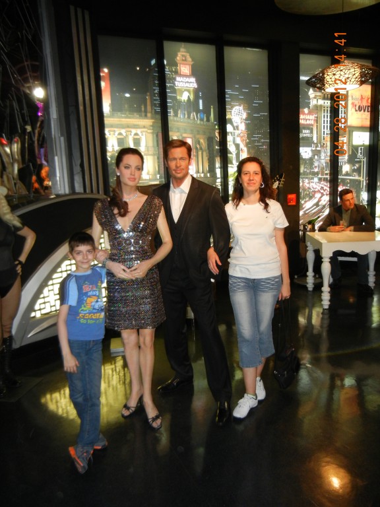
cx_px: 190
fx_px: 439
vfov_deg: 60.0
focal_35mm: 30
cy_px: 254
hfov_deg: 46.8
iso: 400
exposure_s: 1/17.1
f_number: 3.5
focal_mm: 5.4
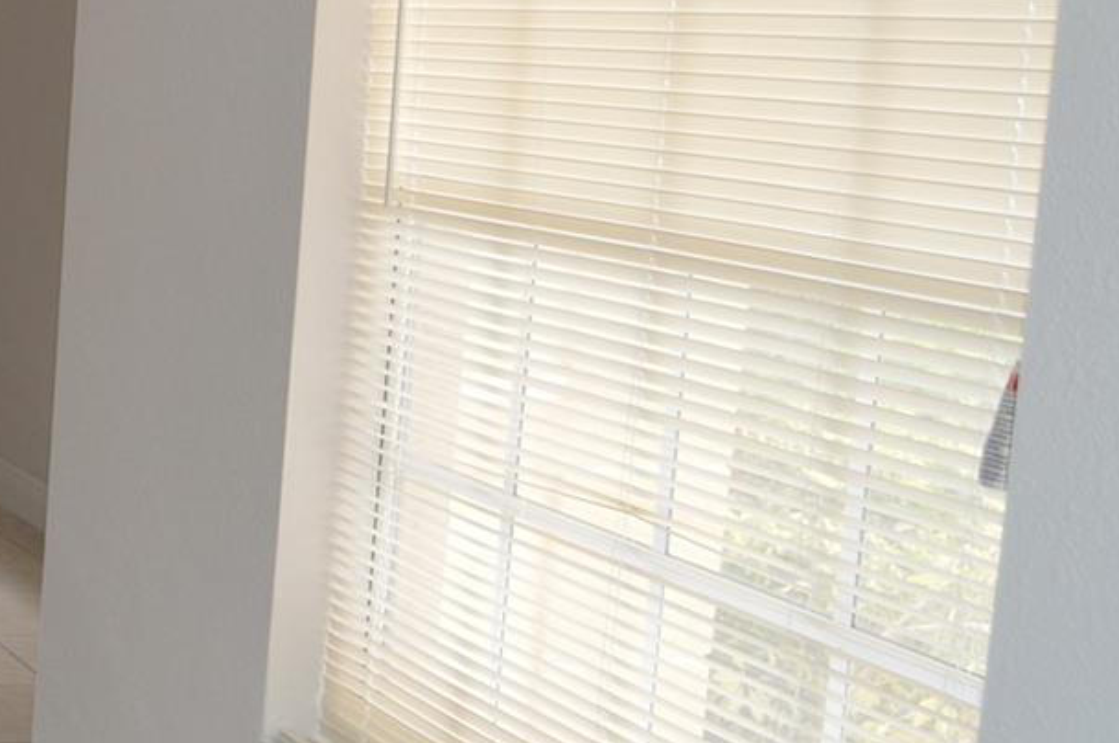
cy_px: 266
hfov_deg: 25.6
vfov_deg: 19.1
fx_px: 2205
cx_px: -219
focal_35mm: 71
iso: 400
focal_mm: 18
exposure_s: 1/125
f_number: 4
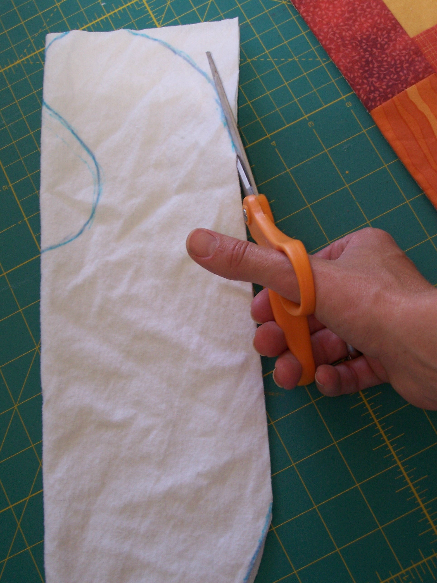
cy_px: 292
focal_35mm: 53
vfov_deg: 36.2
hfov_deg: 27.5
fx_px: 892
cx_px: 218
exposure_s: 1/60
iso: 125
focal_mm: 8.6
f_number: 3.4
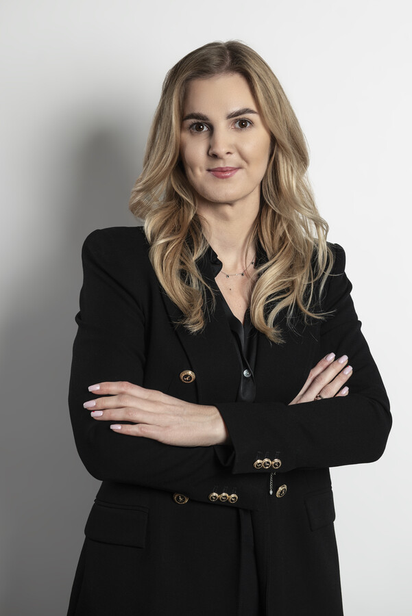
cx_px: 206
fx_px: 1029
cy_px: 308
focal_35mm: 60
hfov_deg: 22.6
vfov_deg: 33.4
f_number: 6.3
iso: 500
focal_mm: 60
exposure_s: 1/100
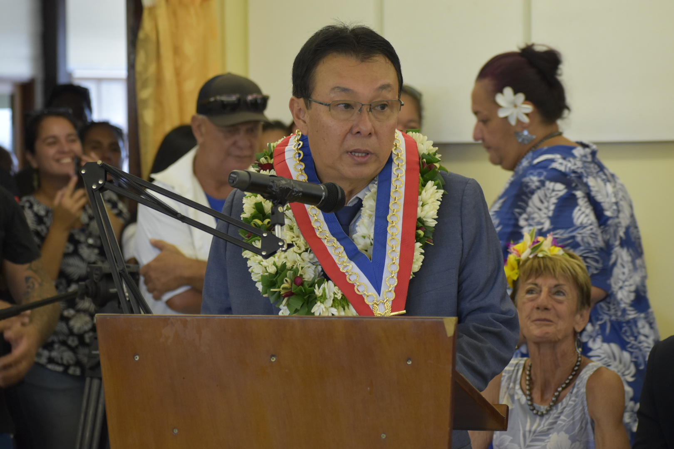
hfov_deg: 14.0
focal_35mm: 147
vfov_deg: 9.3
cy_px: 224
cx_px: 337
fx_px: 2752
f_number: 4.8
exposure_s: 1/125
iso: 1600
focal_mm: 98
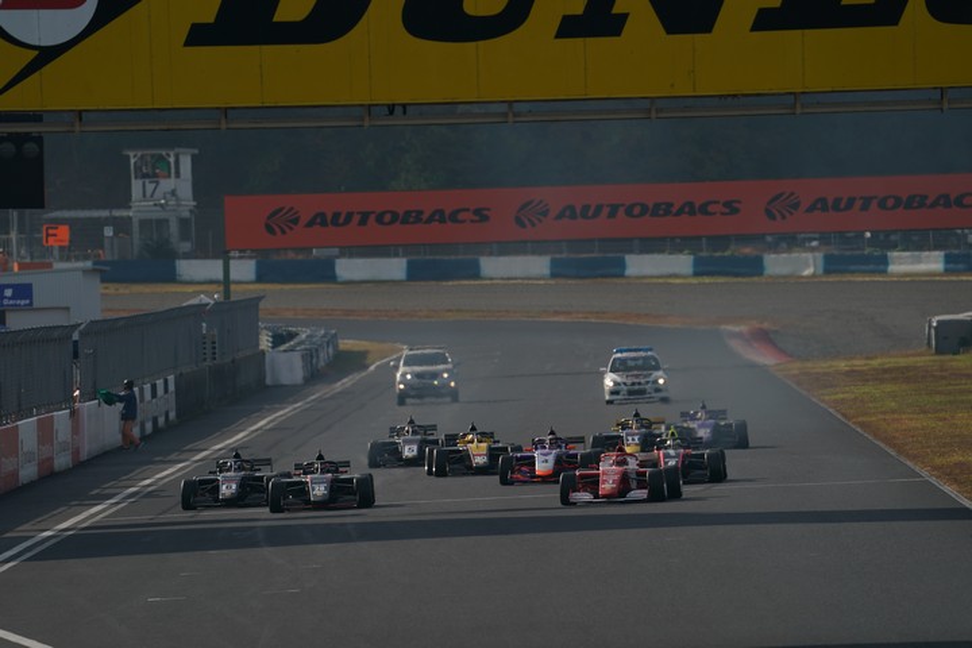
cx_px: 486
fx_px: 16199
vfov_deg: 2.3
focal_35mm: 600
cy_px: 324
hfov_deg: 3.4
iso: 200
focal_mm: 600
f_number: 8
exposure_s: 1/800
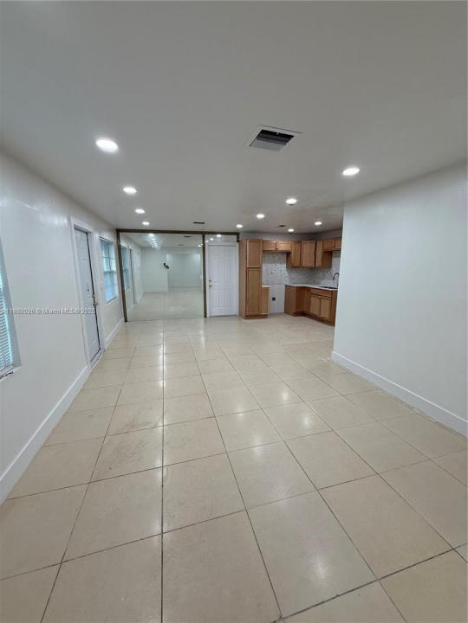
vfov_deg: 102.1
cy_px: 312
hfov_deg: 85.7
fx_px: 252
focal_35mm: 14
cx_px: 234
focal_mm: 2.22
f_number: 2.2
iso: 125
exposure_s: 1/120
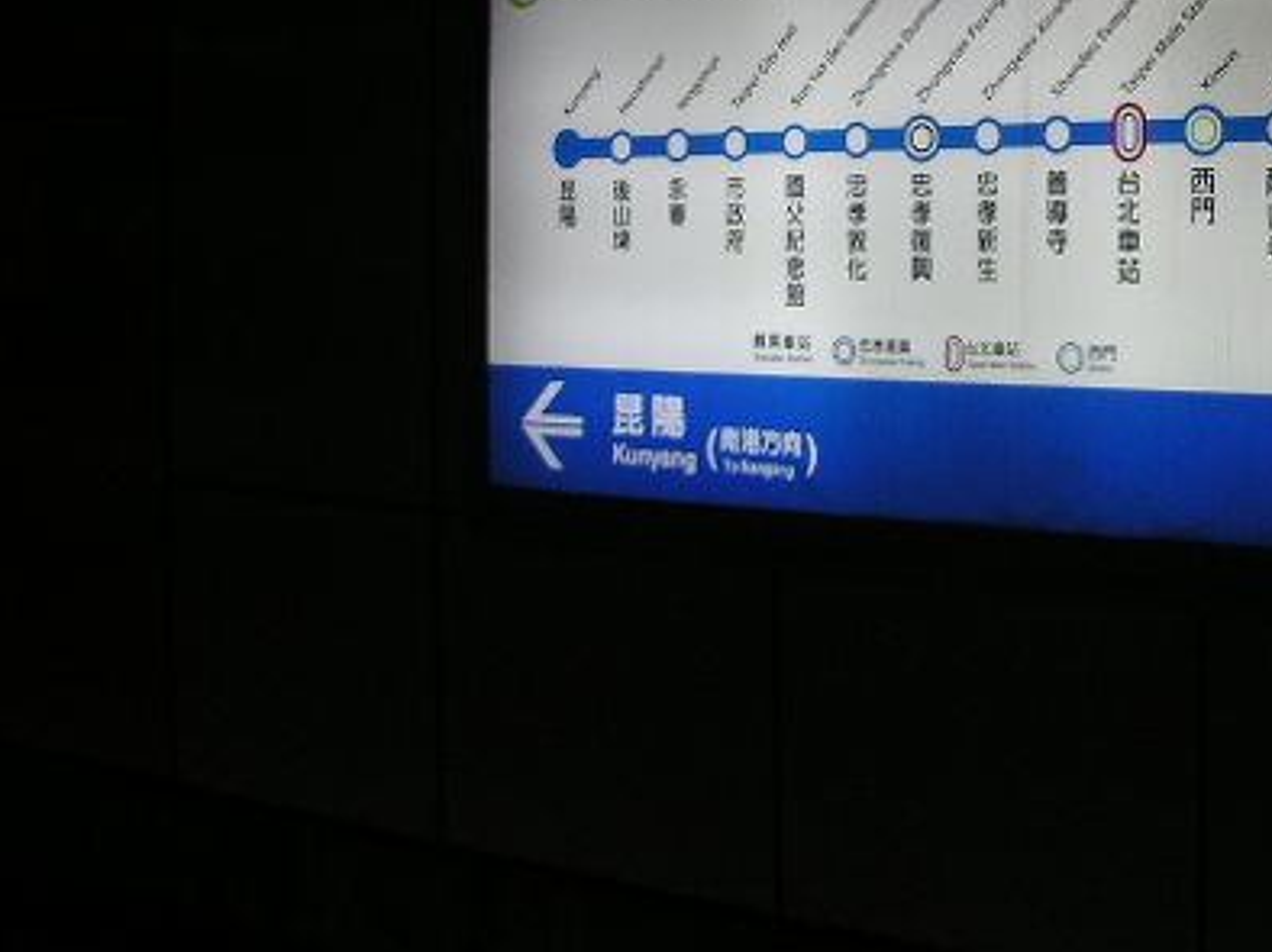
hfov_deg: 31.0
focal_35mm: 61
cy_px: 244
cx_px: 994
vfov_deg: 23.8
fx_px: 2240
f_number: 2.8
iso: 50
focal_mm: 6.1
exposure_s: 1/60
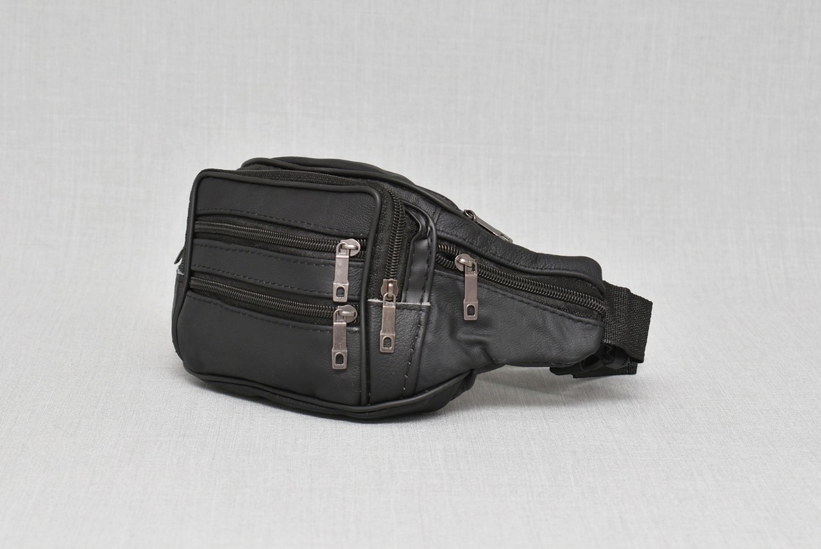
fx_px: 1883
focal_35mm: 82
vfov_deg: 16.6
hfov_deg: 24.6
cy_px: 274
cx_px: 410
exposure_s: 1/60
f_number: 5.6
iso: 100
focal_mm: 55
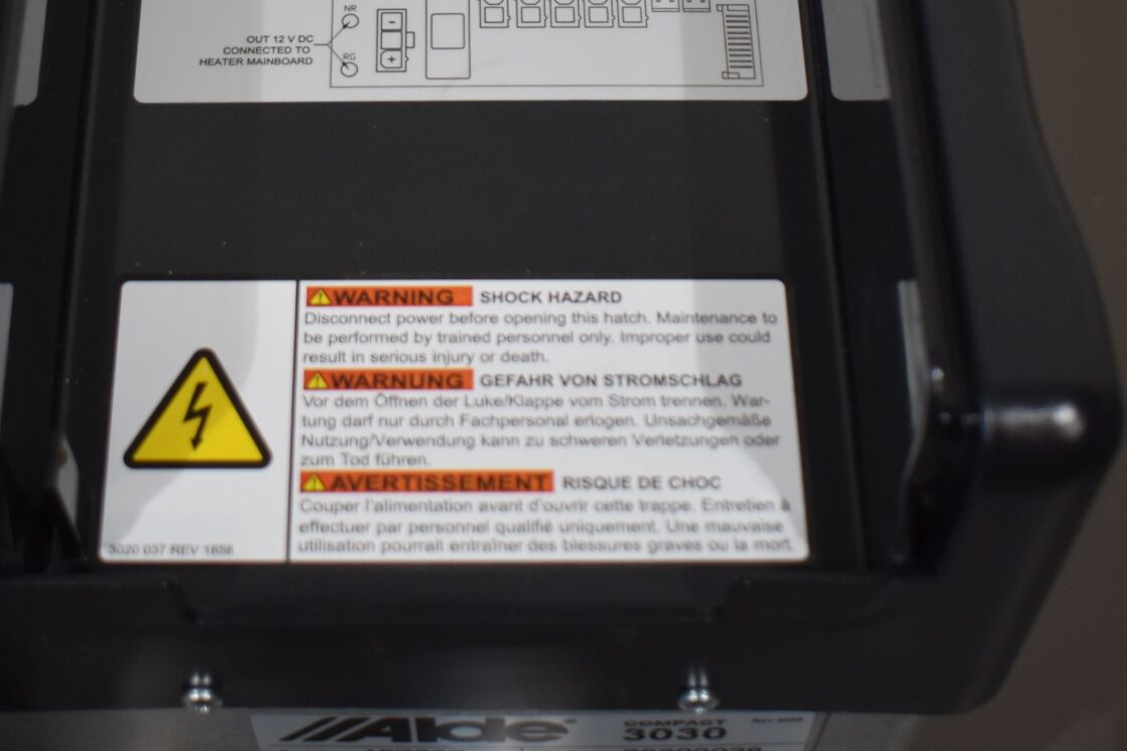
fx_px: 2258
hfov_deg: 28.0
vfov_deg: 18.4
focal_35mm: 72
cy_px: 4
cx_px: 467
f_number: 3.8
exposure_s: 1/250
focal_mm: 21
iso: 450
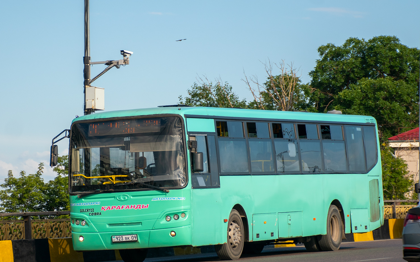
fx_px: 1236
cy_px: 136
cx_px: 208
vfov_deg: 12.1
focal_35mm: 108
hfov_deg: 19.3
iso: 100
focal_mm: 70
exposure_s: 1/640
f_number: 5
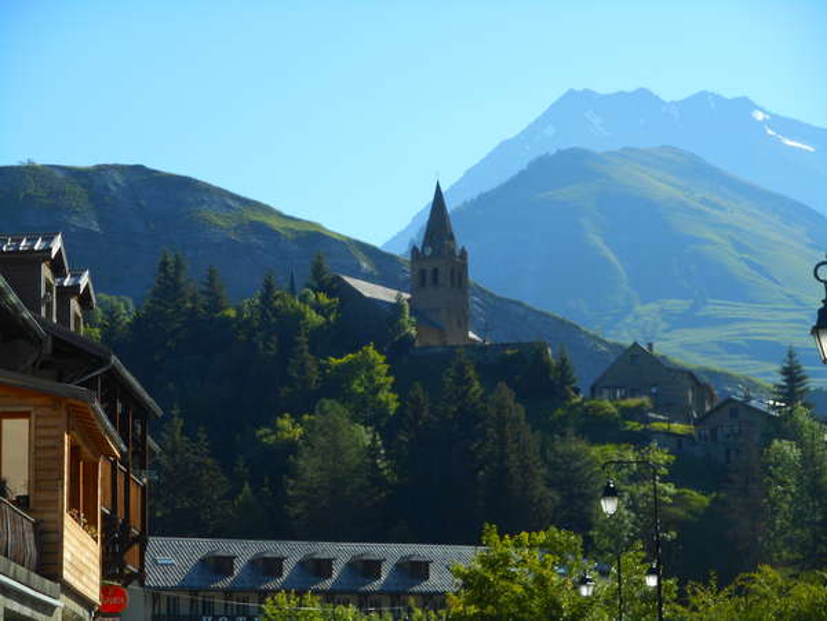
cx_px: 414
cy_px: 310
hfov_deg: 19.3
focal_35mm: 102
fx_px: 2437
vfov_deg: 14.5
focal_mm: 18.2
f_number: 5.8
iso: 80
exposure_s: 1/320
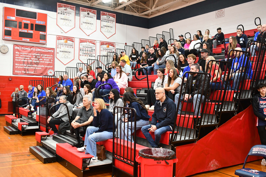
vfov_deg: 36.9
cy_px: 88
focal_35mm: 36
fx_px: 266
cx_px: 133
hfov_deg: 53.1
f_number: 5.6
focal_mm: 24
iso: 2500
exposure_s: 1/125
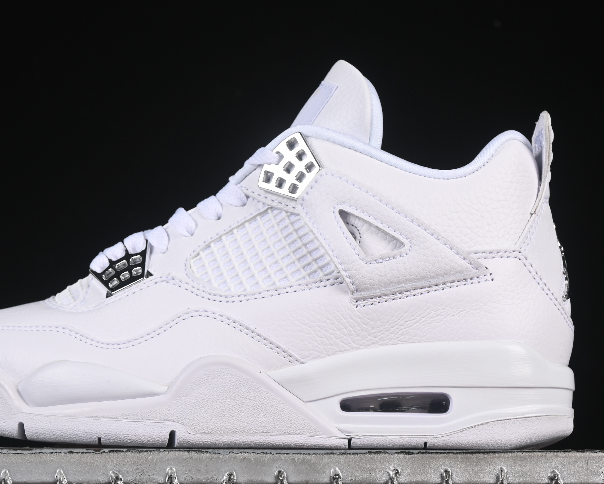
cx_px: 254
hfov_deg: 16.4
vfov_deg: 13.2
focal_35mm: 117
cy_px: 239
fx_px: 2091
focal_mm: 50
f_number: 8
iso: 160
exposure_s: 1/100
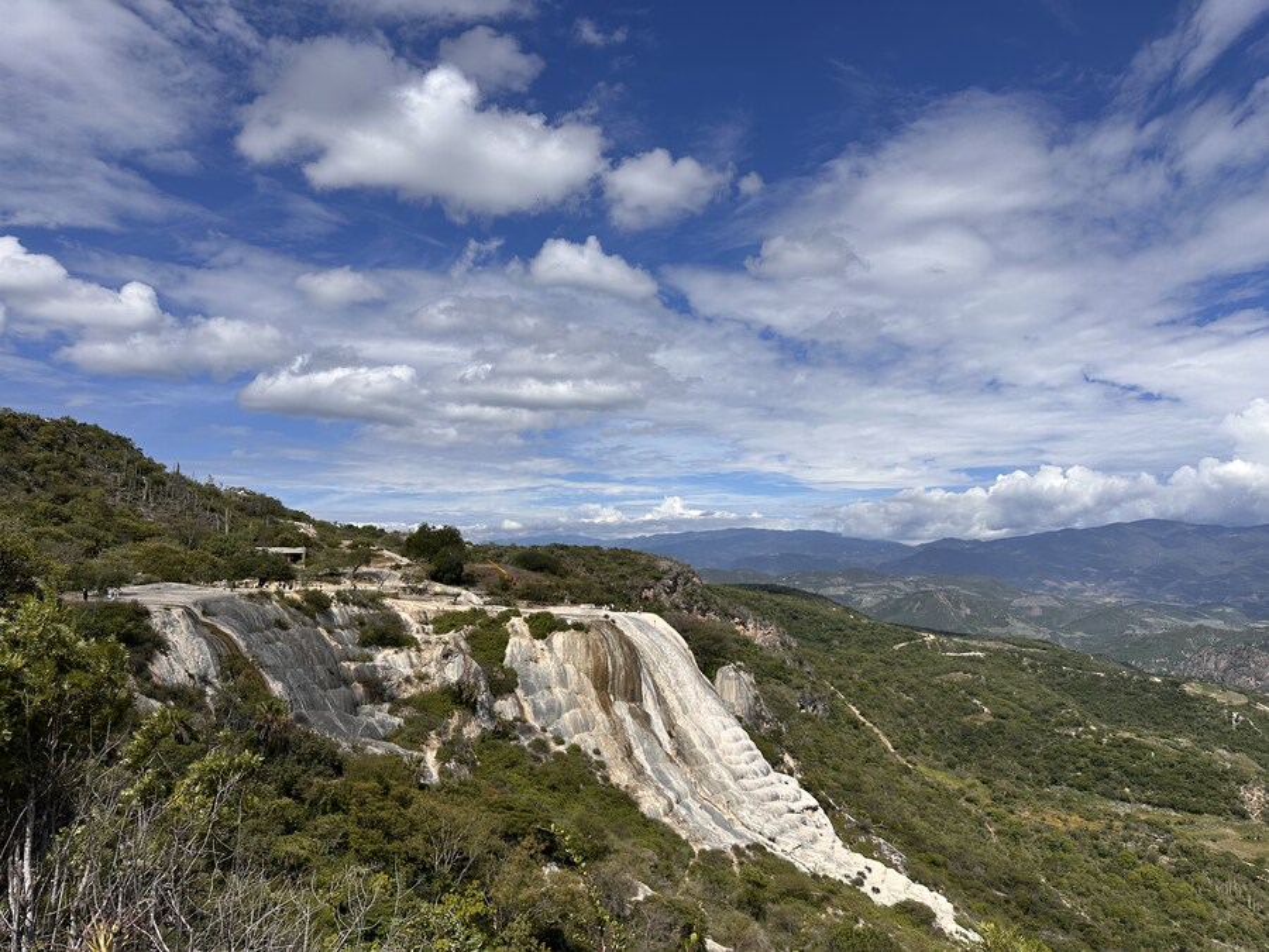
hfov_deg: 71.6
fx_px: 880
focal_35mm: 24
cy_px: 476
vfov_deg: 56.8
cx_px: 634
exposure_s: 1/9709
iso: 80
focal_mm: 6.86
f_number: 1.78
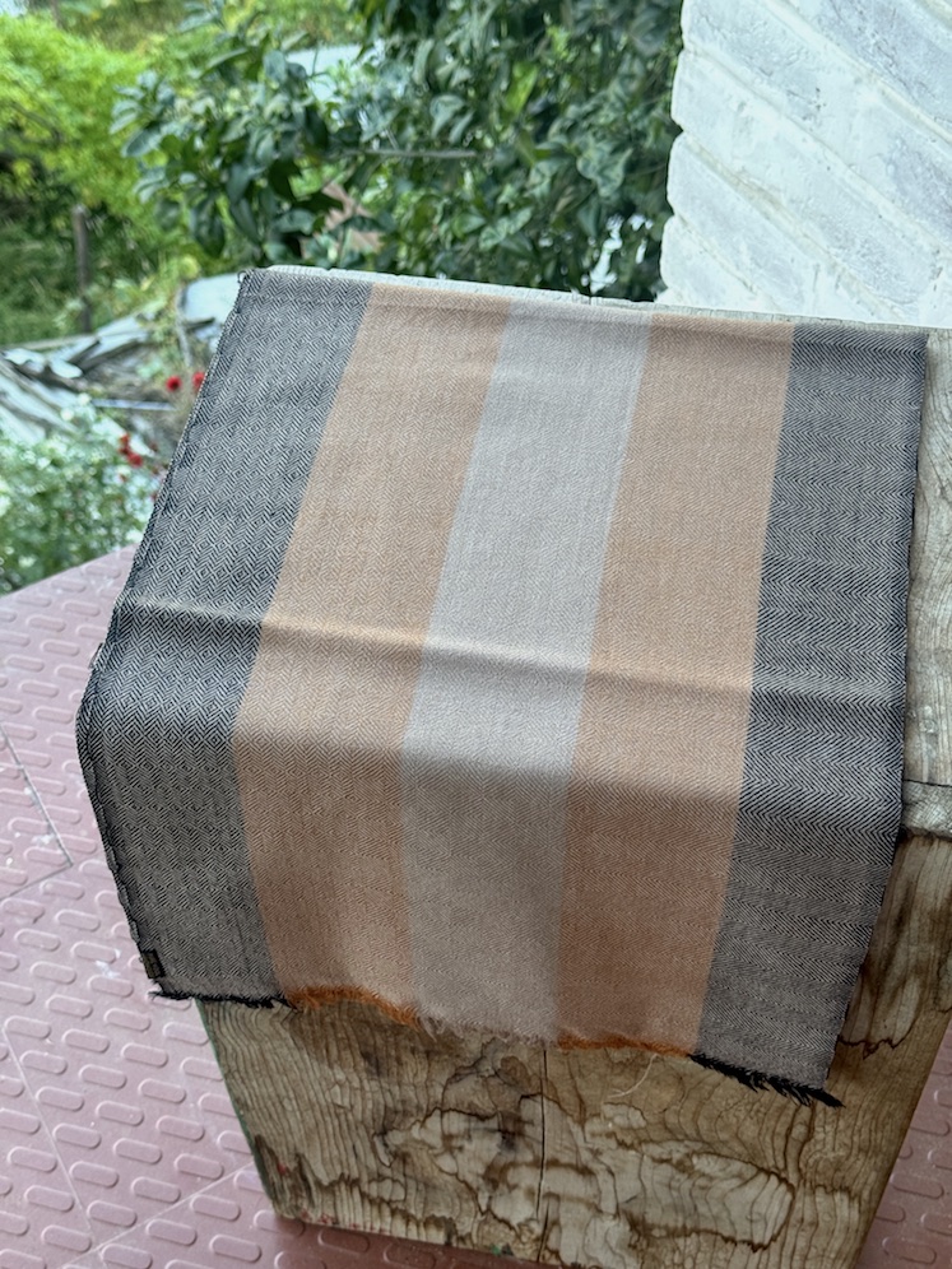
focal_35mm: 48
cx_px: 476
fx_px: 1760
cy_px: 634
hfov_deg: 30.3
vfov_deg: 39.7
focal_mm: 6.76
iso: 50
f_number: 1.78
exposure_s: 1/121
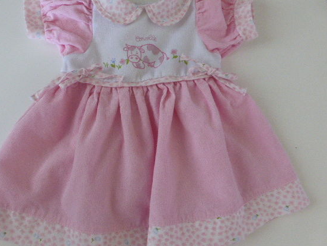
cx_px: 148
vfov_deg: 48.2
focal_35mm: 29
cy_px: 115
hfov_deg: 61.5
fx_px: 274
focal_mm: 4.3
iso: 400
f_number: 3.3
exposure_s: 1/40
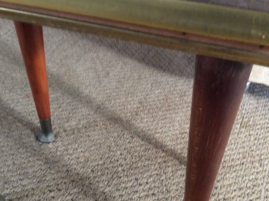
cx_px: 146
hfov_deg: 39.7
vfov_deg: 30.0
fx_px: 372
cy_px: 128
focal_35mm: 48
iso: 160
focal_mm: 3.3
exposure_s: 1/25
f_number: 2.4
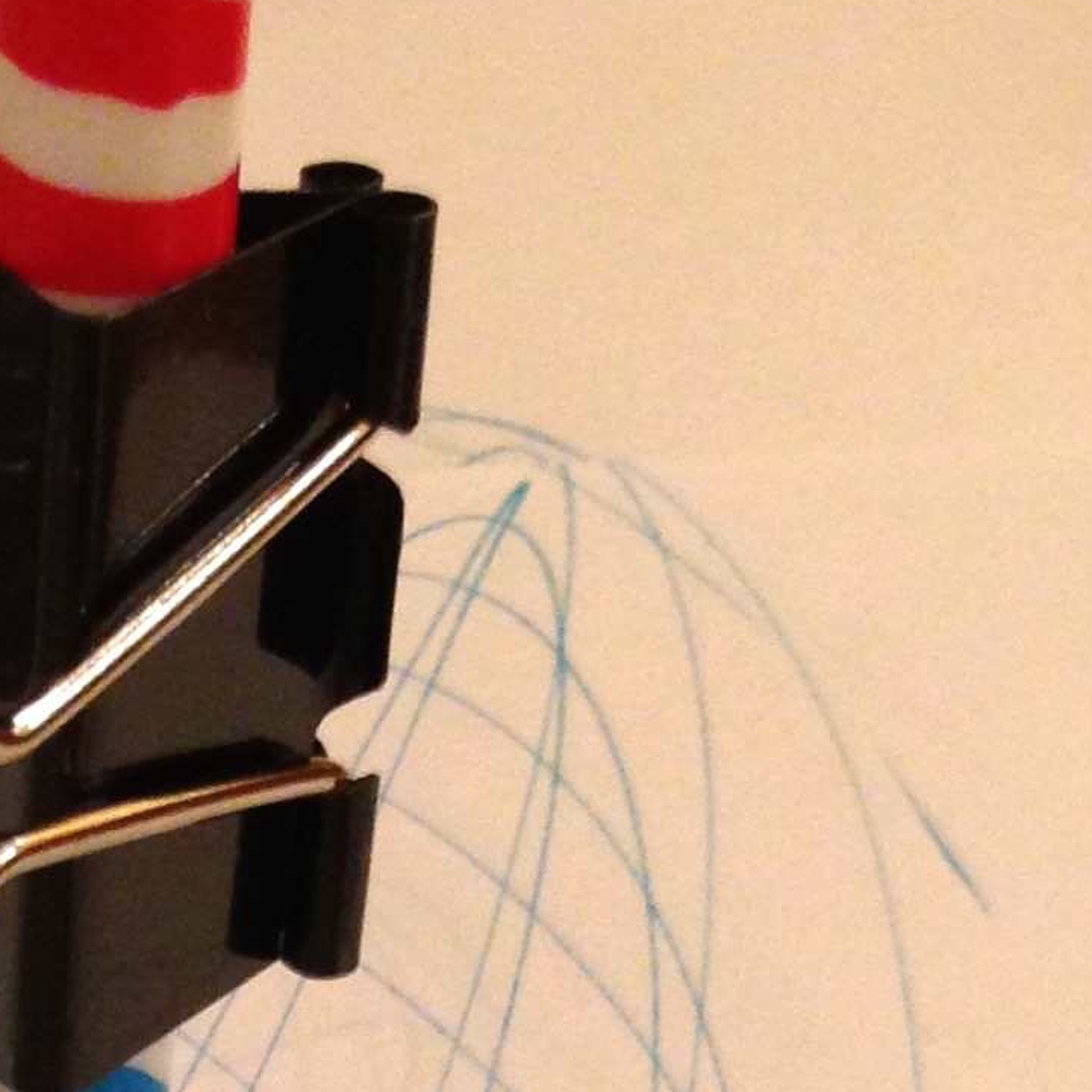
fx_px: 4711
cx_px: -273
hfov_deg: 12.8
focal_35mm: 132
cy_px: 2235
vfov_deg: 11.7
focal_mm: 4.12
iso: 160
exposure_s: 1/20
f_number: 2.4
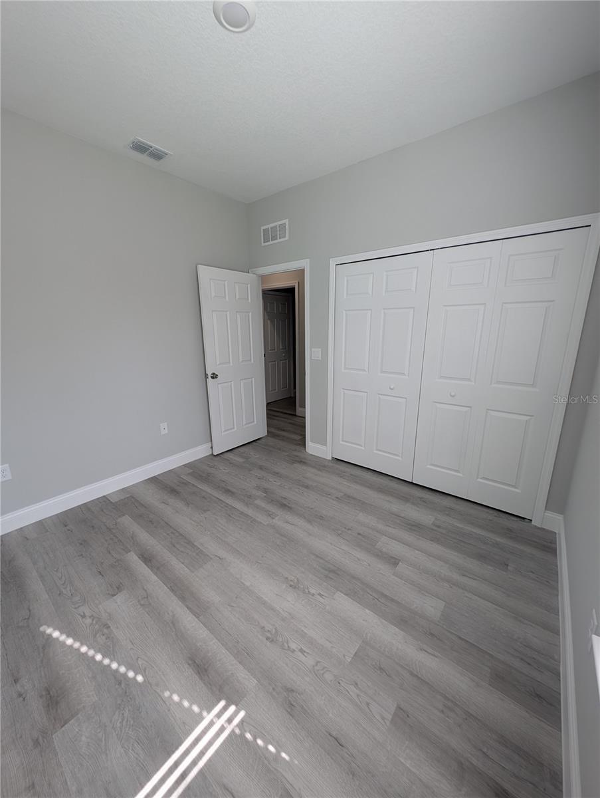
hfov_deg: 94.6
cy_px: 399
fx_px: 277
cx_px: 300
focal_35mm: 12
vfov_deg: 110.5
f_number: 1.95
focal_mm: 2.23
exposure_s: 1/60
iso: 37
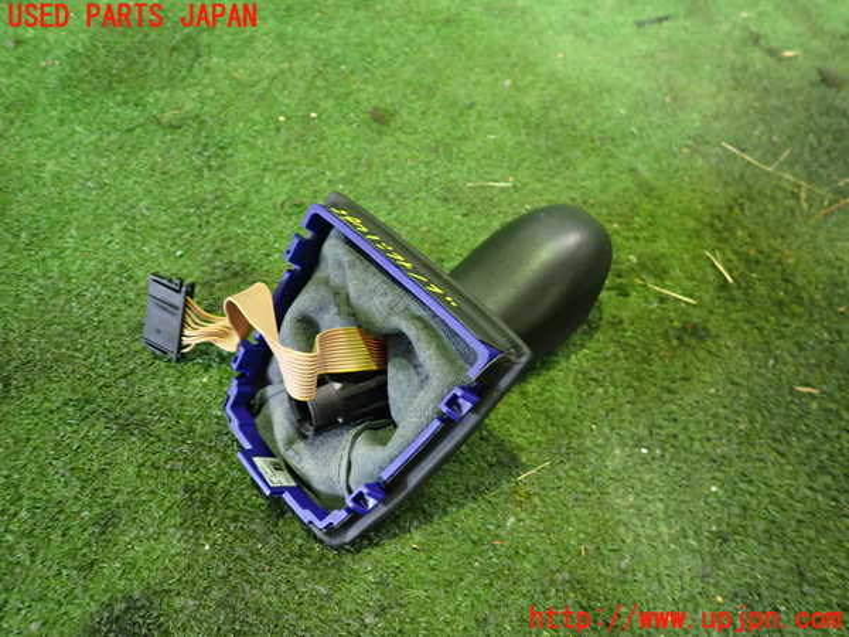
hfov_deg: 69.4
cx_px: 424
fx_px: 613
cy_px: 318
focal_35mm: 25
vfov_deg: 54.9
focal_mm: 4.5
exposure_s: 1/30
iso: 640
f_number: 2
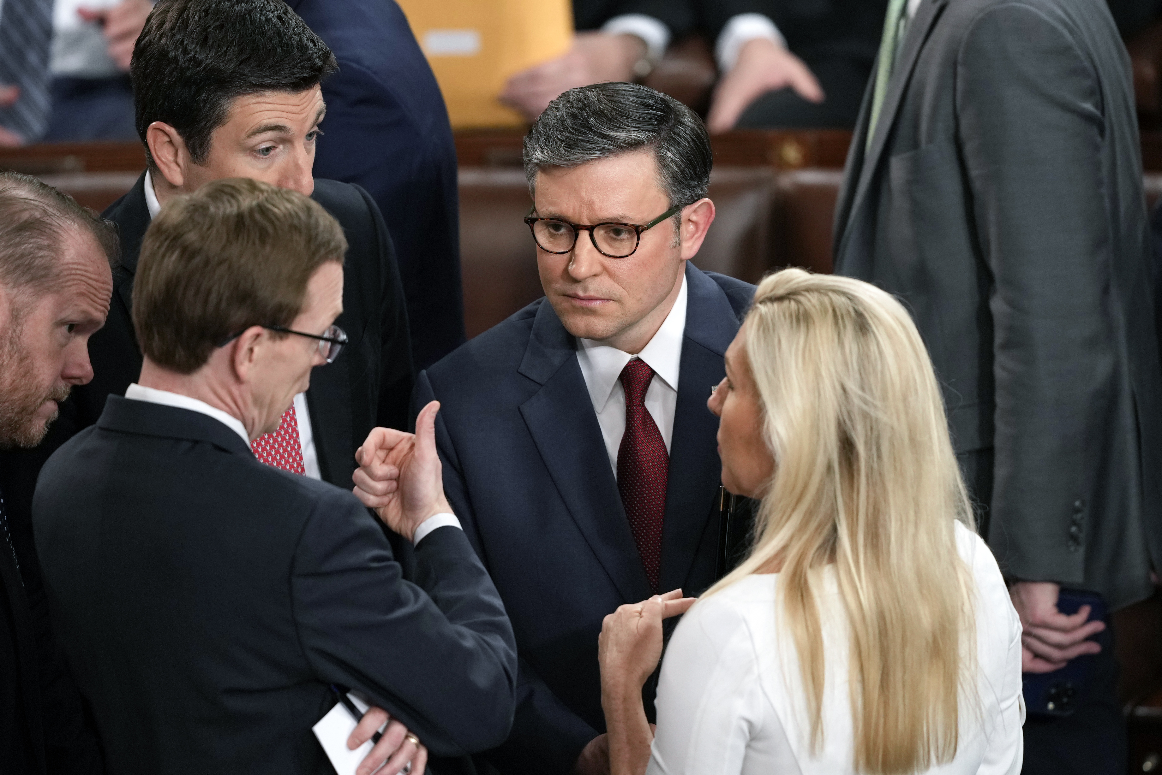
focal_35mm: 450
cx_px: 581
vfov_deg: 3.1
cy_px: 388
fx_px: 14524
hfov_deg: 4.6
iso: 1600
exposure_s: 1/320
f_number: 2.8
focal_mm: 300
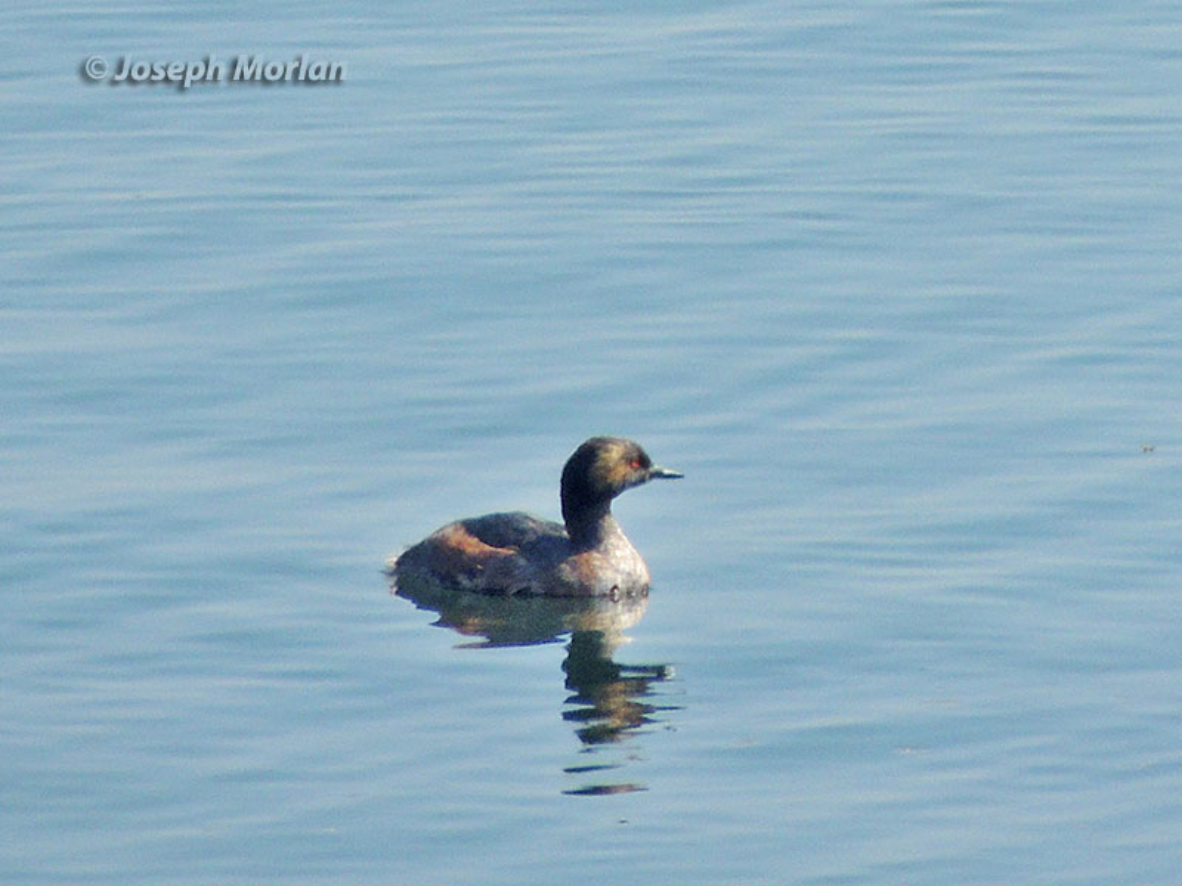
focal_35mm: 1000
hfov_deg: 2.0
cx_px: 591
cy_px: 443
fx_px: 34146
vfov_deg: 1.5
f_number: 5.9
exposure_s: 1/500
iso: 125
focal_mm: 180
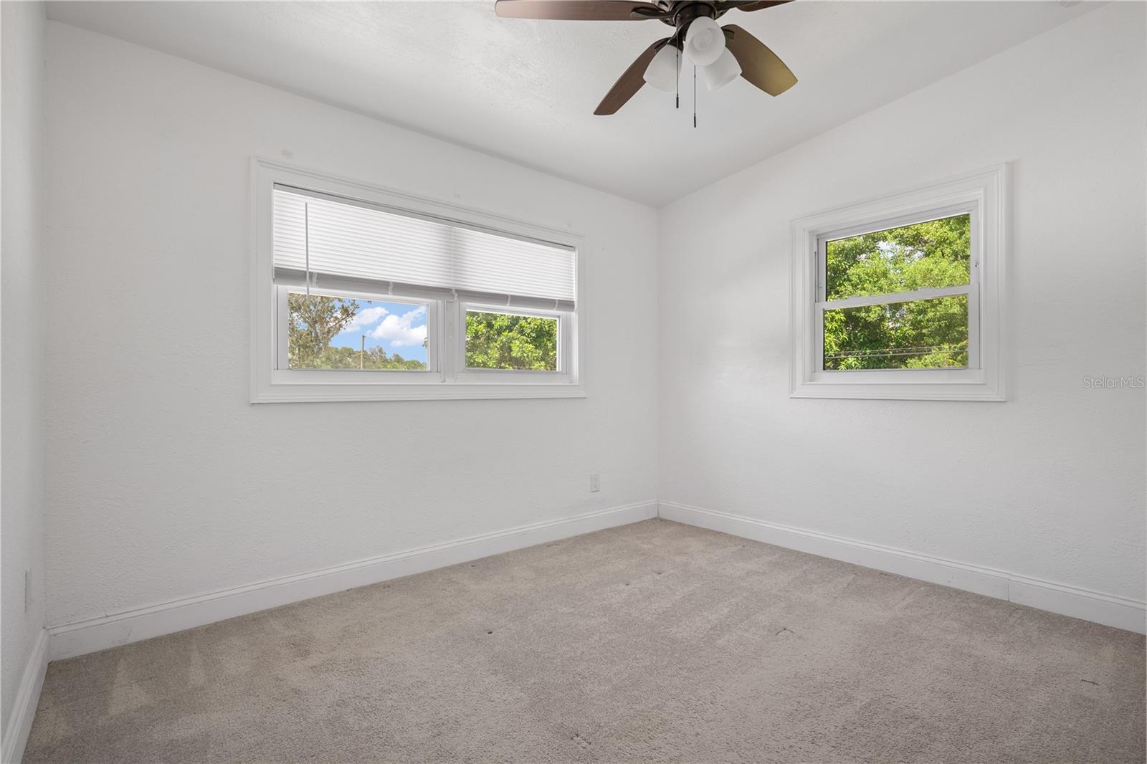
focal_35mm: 16
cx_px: 574
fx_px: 510
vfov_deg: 73.7
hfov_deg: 96.7
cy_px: 382
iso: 640
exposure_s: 1/60
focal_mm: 16
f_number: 8
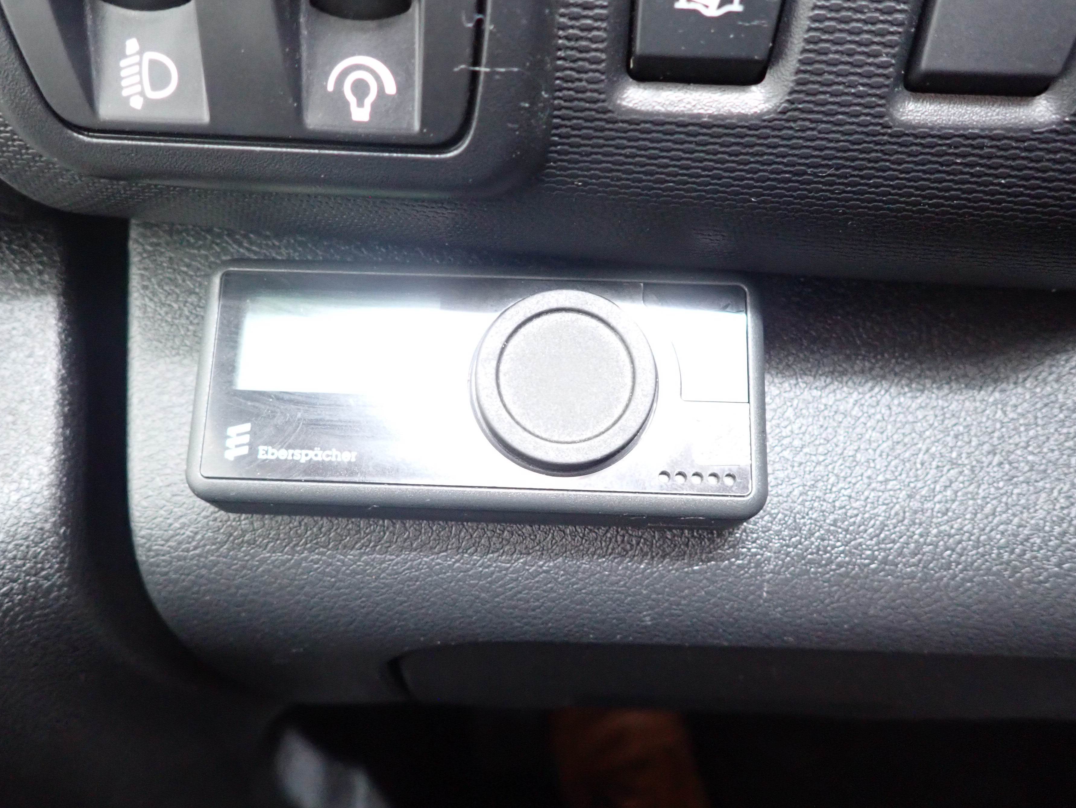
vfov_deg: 49.7
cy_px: 394
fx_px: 870
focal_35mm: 28
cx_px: 502
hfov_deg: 63.4
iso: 800
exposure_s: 1/8
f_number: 2
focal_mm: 4.5
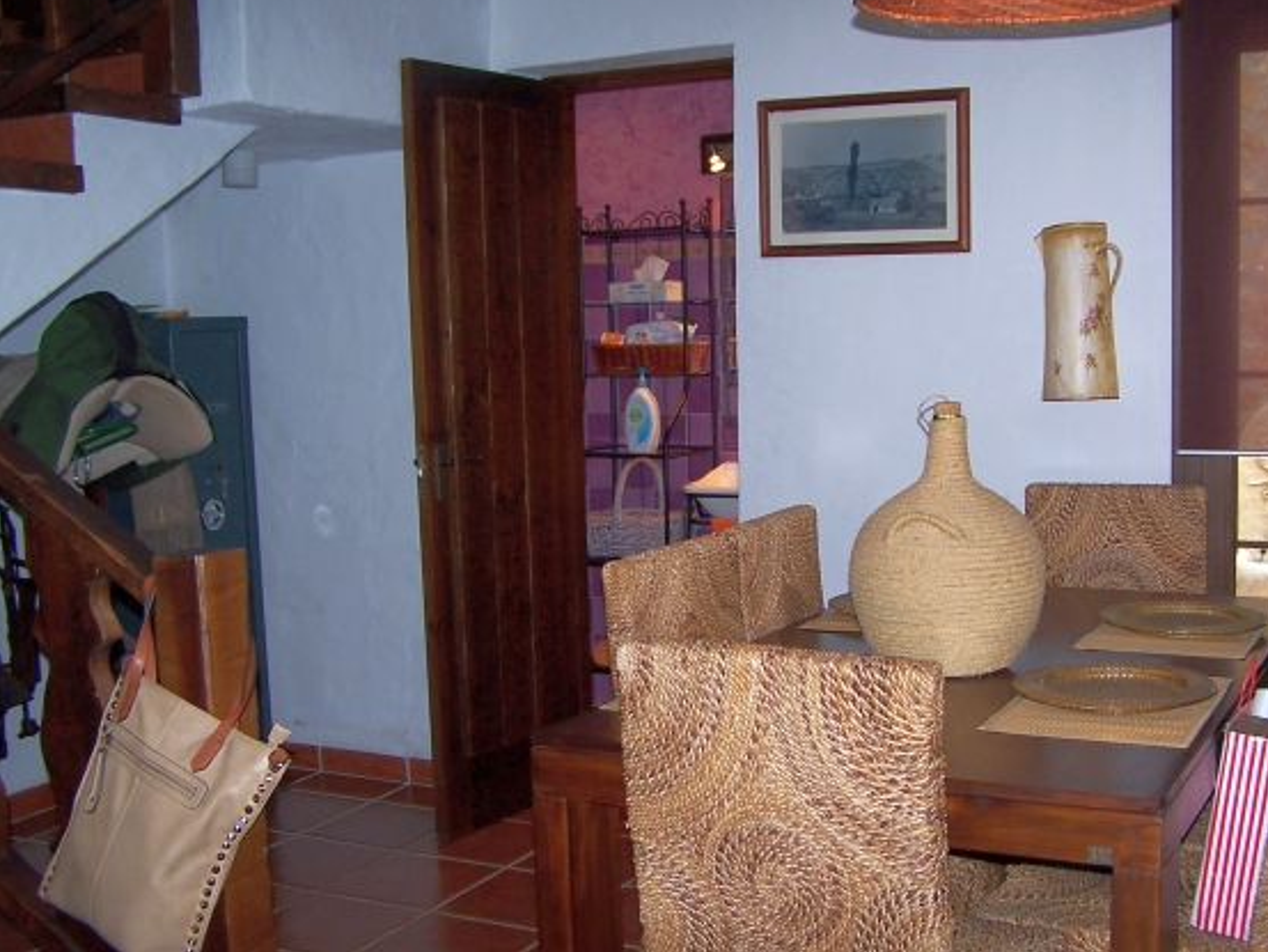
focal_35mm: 44
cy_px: 477
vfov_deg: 32.9
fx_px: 1612
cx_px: 731
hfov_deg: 42.8
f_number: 2.8
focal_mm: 6.3
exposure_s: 1/60
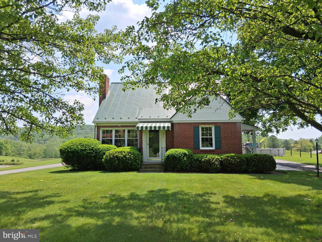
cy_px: 121
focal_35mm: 26
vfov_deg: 53.1
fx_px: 242
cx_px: 161
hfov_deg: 67.3
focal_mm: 3.98
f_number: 1.8
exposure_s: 1/827
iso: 25
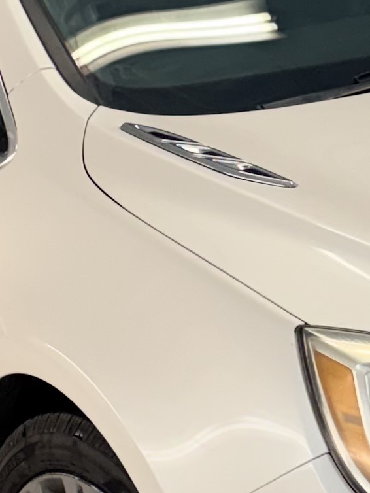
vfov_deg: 14.2
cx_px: 333
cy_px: 219
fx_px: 1980
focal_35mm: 139
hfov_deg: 10.6
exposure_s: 1/120
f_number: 1.6
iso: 125
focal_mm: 5.96
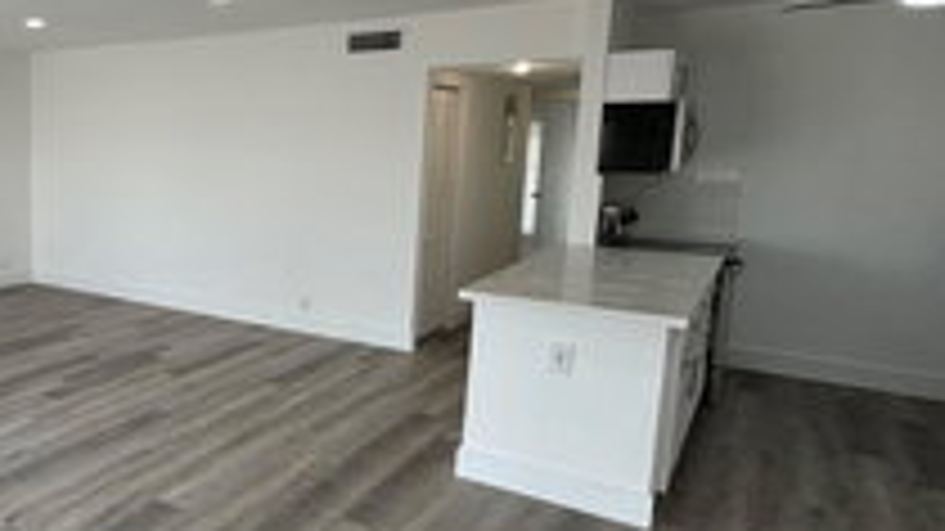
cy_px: 234
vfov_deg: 37.7
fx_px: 777
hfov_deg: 52.8
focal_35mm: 31
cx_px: 52
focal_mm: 2.22
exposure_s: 1/120
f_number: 2.2
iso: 40
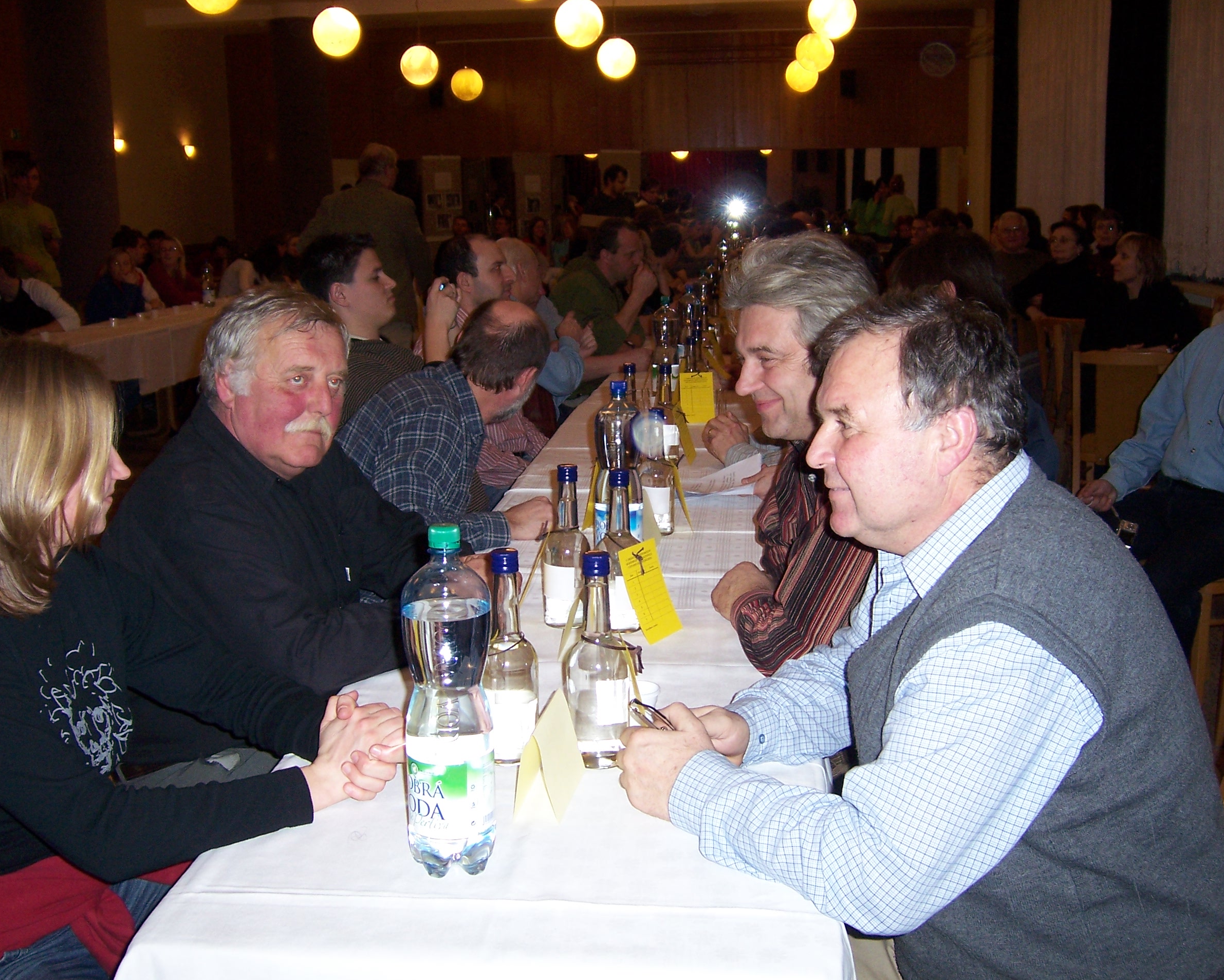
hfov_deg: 47.9
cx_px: 638
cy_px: 493
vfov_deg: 39.2
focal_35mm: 38
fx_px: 1377
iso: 125
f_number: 2.8
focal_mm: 6.2
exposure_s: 1/60
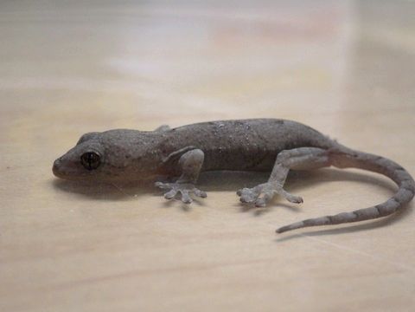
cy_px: 156
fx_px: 851
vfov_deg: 20.7
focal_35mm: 71
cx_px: 208
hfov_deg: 27.4
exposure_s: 1/80
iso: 800
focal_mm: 12.6
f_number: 4
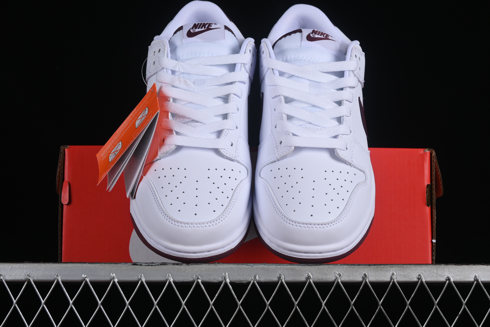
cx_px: 245
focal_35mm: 75
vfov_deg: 18.2
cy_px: 164
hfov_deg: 27.0
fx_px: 1021
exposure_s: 1/125
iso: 160
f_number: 8
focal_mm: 50
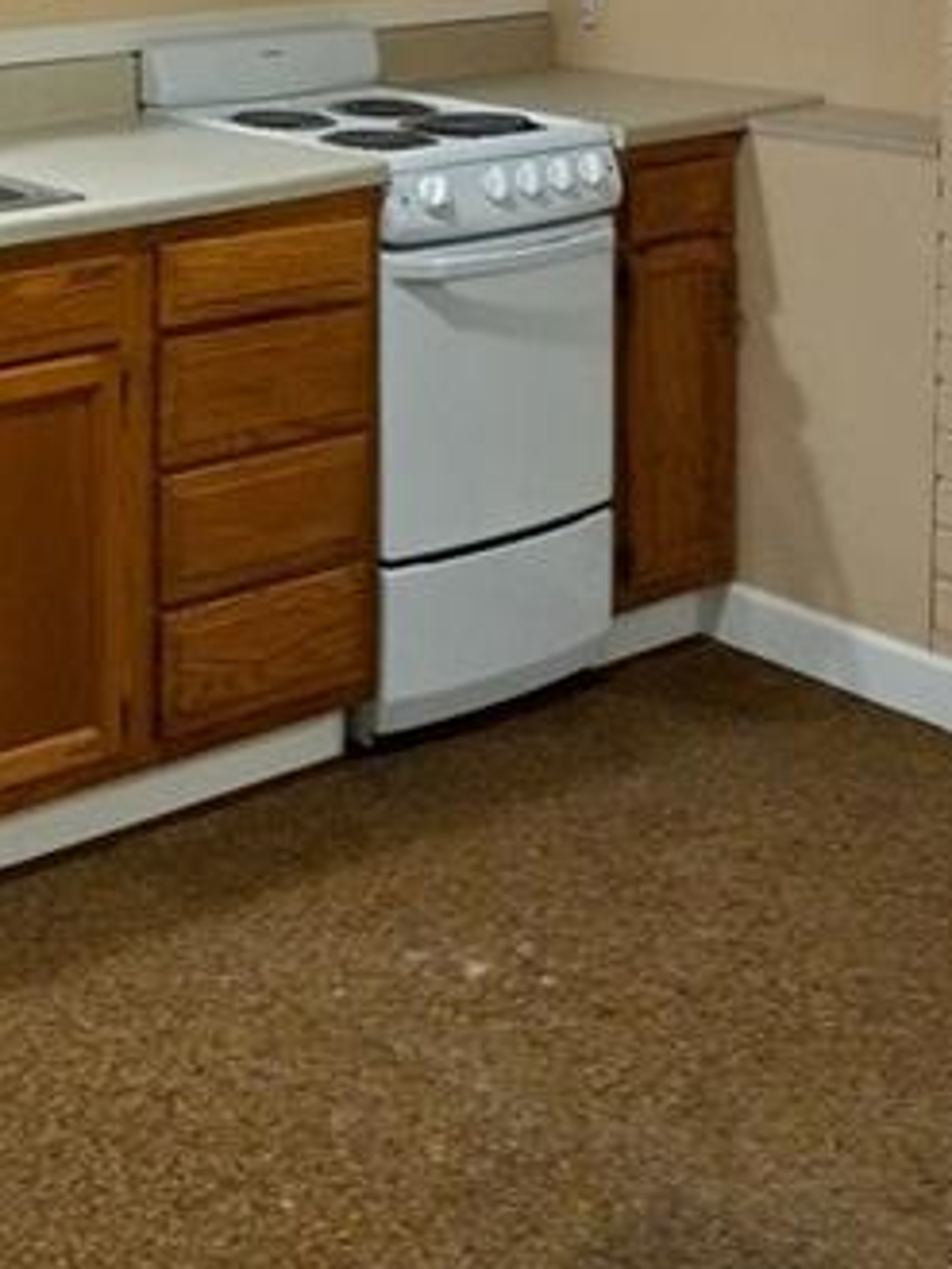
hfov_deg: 22.6
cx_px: 54
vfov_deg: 28.7
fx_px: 2309
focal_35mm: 63
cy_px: -19
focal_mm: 3.94
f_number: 1.8
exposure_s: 1/40
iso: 250
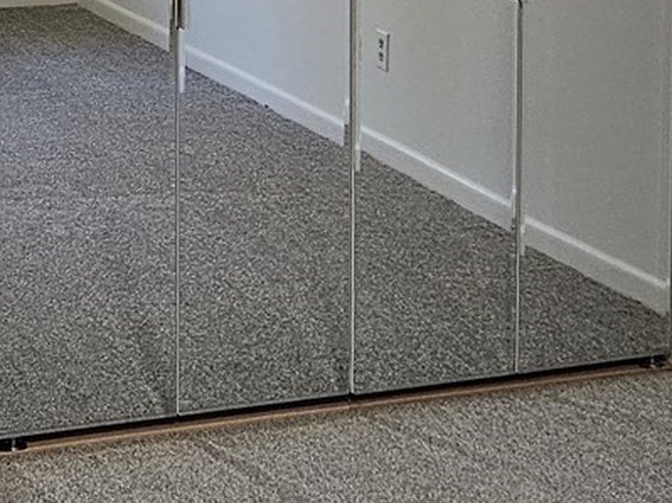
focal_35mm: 118
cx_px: 135
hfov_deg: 16.6
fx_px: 2290
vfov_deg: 12.2
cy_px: -156
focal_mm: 5.4
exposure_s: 1/60
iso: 640
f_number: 1.8
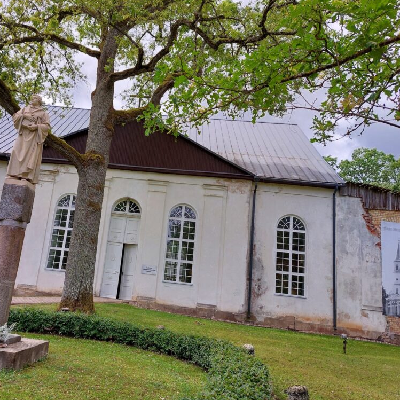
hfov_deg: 54.9
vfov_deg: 55.6
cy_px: 197
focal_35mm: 29
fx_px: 379
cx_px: 146
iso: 25
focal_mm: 5.23
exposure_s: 1/495
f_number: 1.8
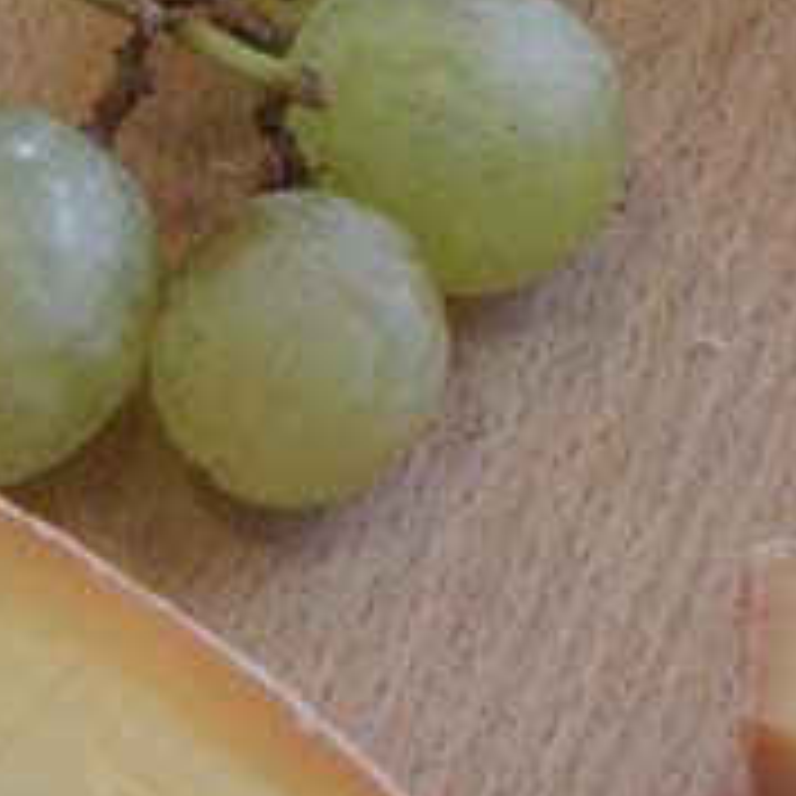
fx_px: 8637
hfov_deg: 5.3
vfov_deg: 5.3
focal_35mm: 332
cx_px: 625
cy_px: -108
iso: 400
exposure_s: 1/25
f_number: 4.4
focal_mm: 15
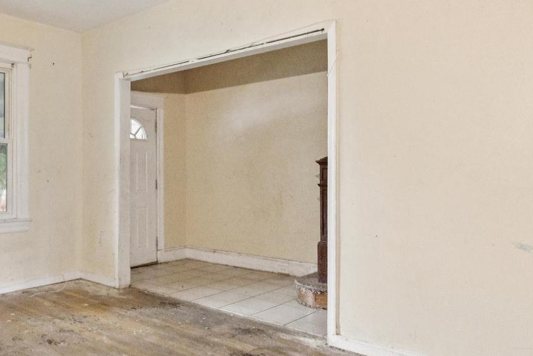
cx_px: 116
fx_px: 429
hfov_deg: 59.3
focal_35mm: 29
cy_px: 193
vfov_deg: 44.9
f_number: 2.8
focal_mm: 17
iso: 4000
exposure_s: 1/125
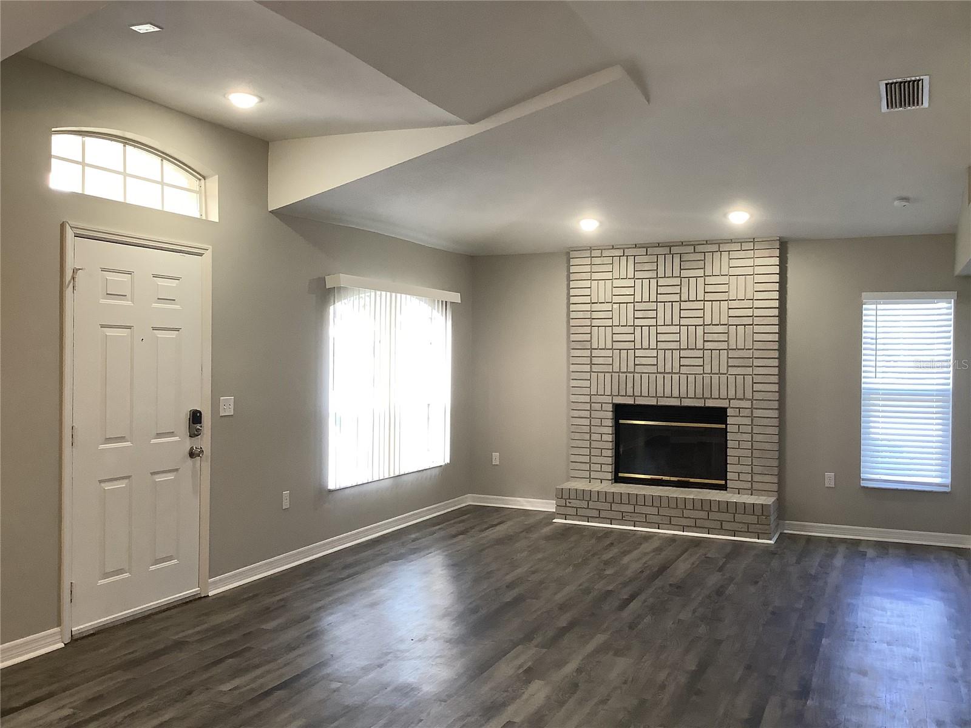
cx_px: 486
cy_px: 364
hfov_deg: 58.4
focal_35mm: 31
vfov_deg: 45.4
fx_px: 870
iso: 125
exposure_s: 1/60
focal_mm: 3.3
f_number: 2.4
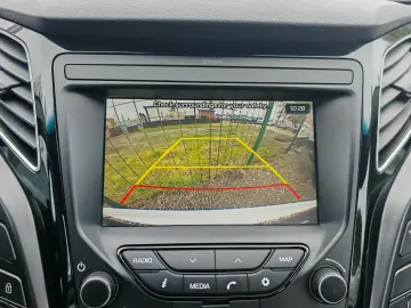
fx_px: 309
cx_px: 206
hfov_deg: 67.3
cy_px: 154
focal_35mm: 26
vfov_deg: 53.1
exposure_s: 1/1500
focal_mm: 5.4
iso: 800
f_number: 1.6
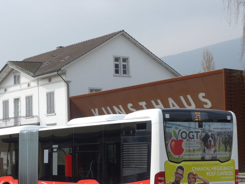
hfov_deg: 21.5
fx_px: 644
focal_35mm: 91
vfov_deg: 16.2
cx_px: 102
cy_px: 125
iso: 80
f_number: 3.3
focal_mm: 10.7
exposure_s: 1/1000
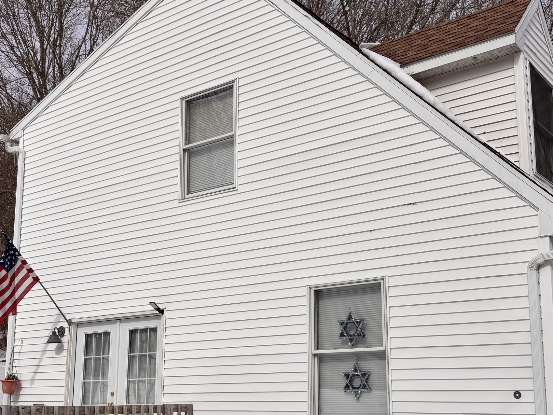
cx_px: 273
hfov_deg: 40.4
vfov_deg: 30.7
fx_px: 751
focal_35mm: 47
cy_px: 277
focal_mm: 5.96
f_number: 1.6
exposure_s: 1/9901
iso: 50
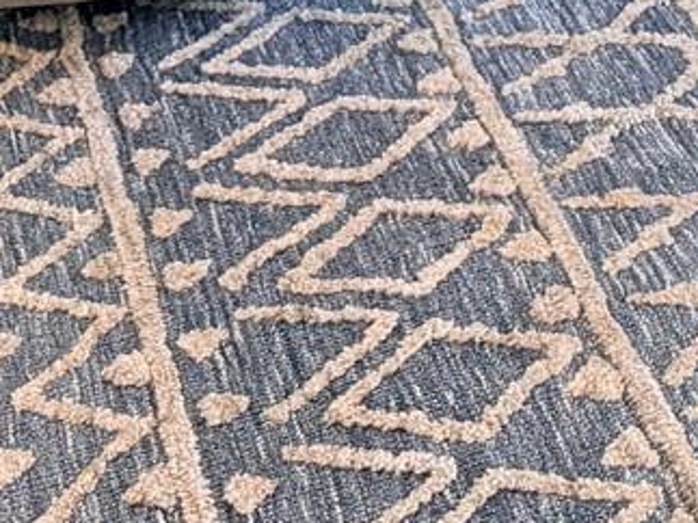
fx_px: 2399
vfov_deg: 10.9
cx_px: 1003
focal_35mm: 119
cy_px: -633
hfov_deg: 15.4
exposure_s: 1/60
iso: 250
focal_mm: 6.76
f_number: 1.78
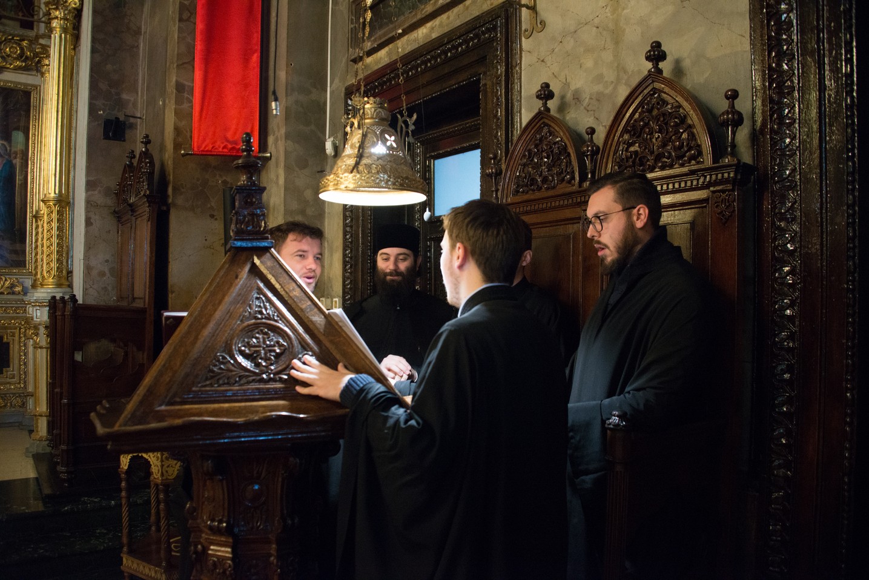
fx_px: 676
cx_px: 434
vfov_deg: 46.4
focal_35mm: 28
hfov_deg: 65.5
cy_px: 290
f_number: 3.5
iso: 2000
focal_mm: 28
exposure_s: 1/60
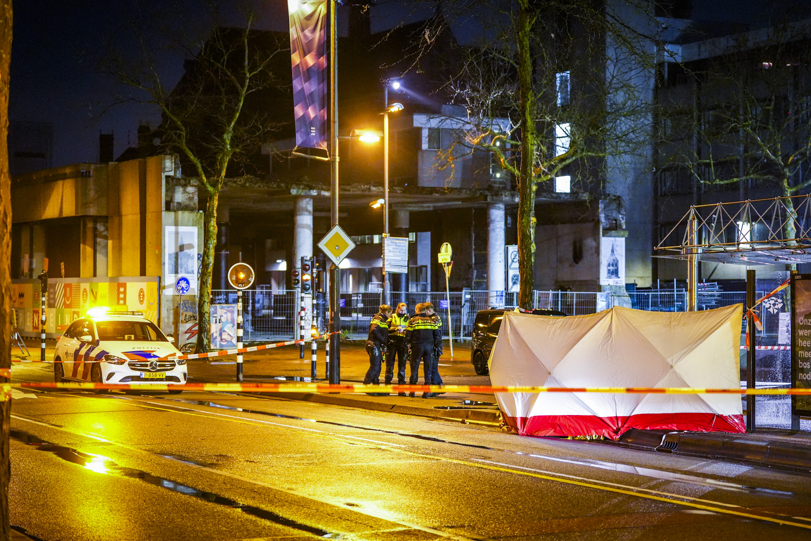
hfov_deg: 28.8
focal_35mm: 70
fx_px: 1577
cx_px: 406
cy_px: 270
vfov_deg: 19.5
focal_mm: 70
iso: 6400
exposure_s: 1/50
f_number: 2.8
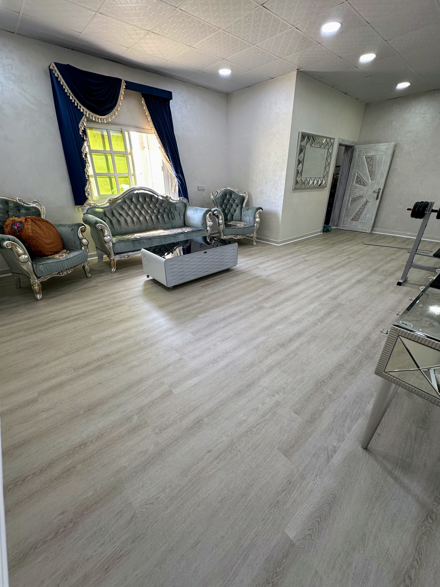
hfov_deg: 85.7
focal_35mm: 14
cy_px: 294
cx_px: 220
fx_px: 237
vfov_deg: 102.1
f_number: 2.2
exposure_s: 1/100
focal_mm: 2.22
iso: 100
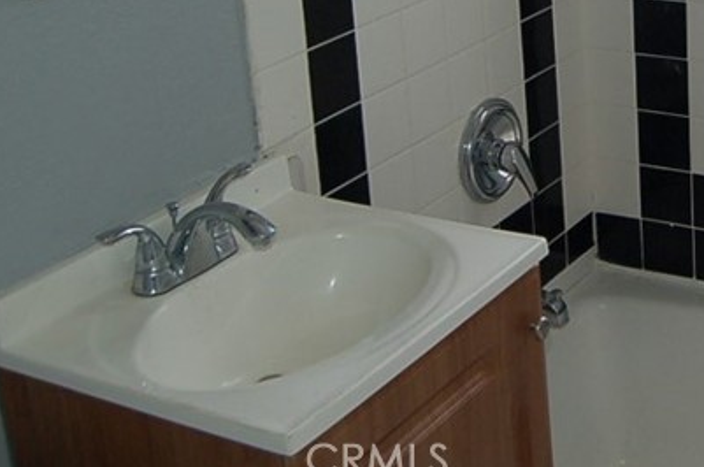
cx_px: 681
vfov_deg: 18.5
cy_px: -112
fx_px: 1347
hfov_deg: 27.8
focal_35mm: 69
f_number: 3.5
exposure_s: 1/200
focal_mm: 18
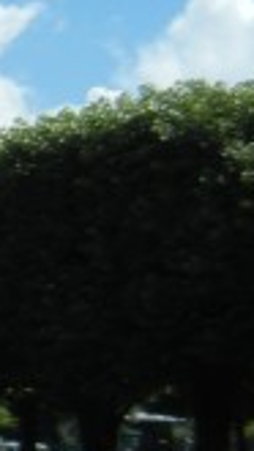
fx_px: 1817
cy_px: 197
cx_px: -462
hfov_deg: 7.2
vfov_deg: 14.1
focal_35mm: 152
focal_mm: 5.4
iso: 160
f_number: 7
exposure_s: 1/590
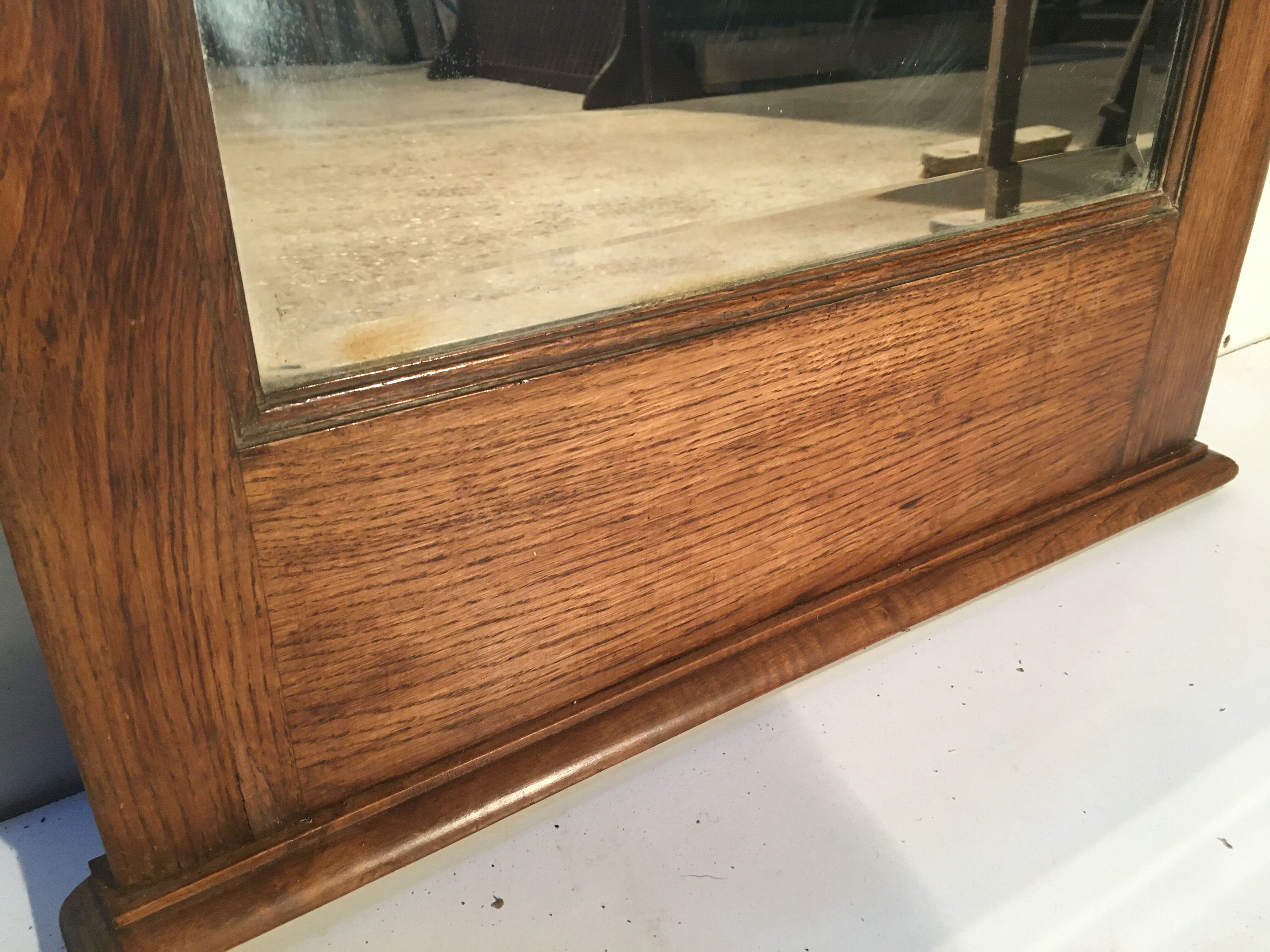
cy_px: 476
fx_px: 1064
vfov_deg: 48.2
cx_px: 635
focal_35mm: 29
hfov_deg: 61.7
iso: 160
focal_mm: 4.15
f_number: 2.2
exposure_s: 1/33
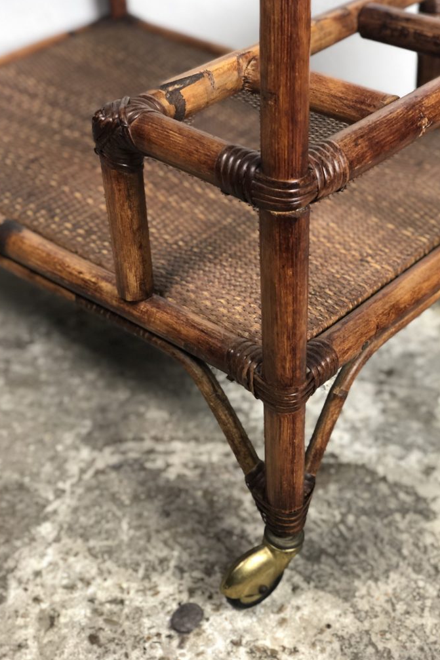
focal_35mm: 55
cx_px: 243
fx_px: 1009
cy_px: 328
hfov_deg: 24.6
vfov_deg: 36.3
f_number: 2.4
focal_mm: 6
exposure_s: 1/25
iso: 125
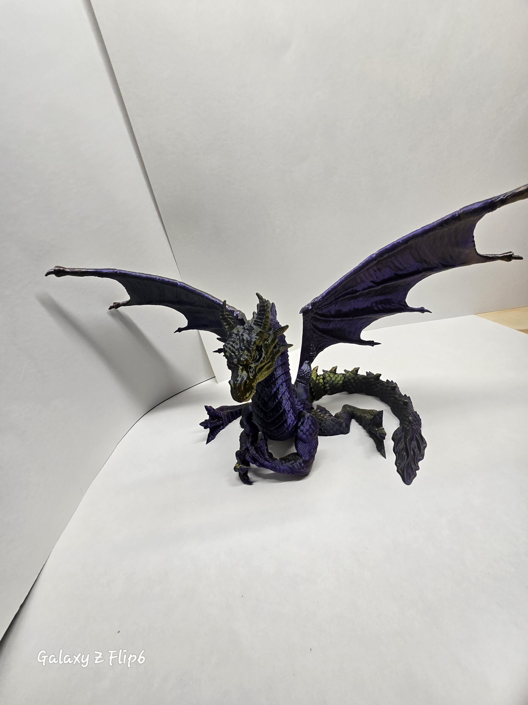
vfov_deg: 106.2
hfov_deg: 89.9
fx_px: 264
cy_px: 352
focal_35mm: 13
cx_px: 264
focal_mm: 1.7
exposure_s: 1/120
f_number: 2.2
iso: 40
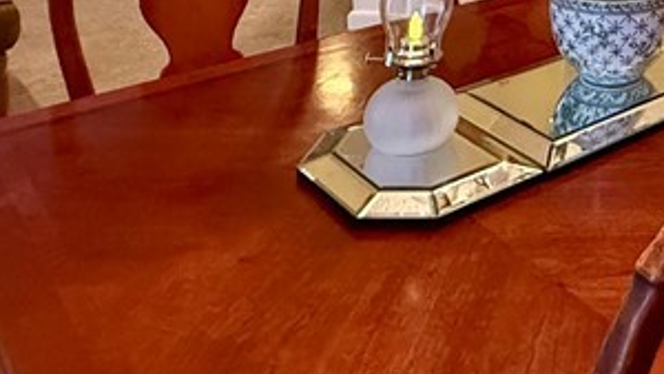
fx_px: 916
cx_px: 704
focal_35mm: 52
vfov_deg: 19.2
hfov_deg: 35.1
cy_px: -235
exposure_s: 1/60
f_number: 2.2
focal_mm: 2.22
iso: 800
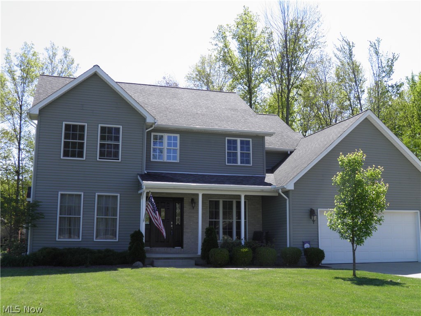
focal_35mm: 39
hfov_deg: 47.9
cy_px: 158
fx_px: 474
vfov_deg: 36.8
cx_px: 210
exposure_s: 1/160
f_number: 5.7
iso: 50
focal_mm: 7.1
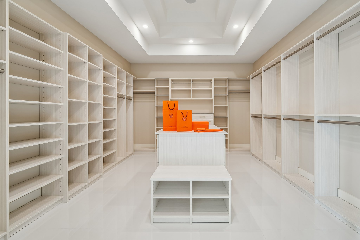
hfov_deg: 96.7
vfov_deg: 73.7
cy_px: 120
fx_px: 160
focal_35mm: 16
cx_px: 180
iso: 400
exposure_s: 1/10
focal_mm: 16
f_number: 8
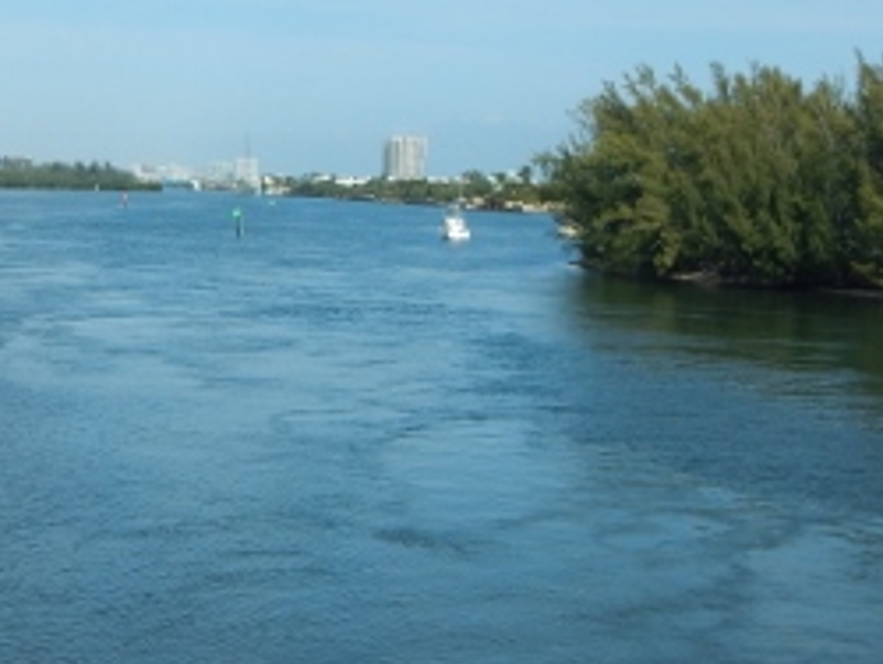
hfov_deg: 24.8
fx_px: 1992
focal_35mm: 78
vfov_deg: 18.9
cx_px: 261
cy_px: 210
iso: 125
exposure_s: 1/1250
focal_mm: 7
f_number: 4
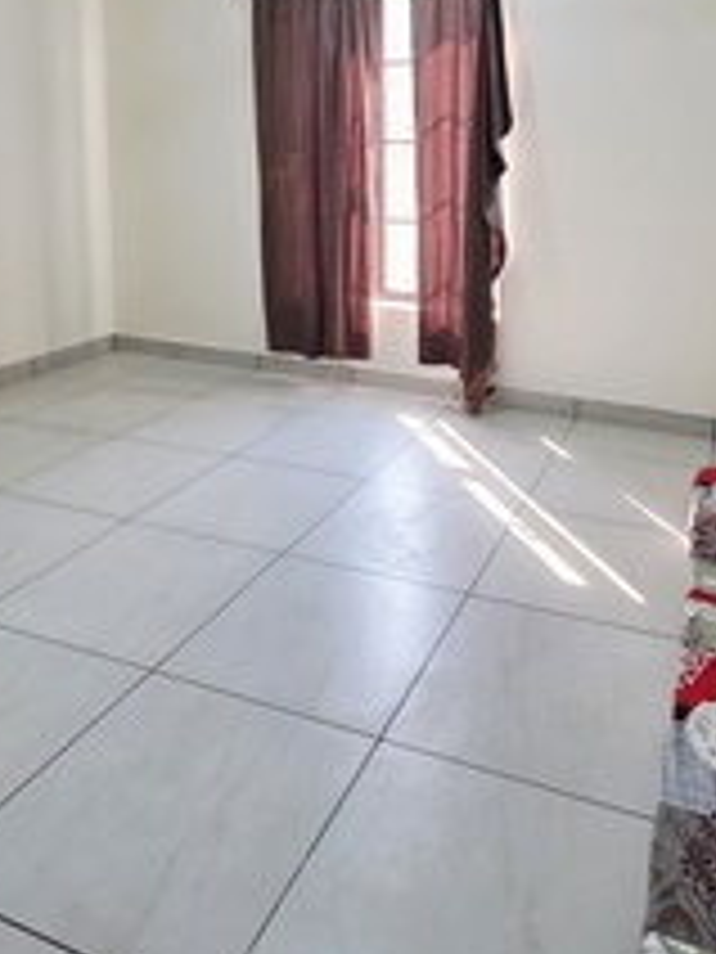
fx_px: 772
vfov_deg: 59.2
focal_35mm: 28
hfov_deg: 49.6
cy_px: 209
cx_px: 412
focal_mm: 2.2
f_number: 1.9
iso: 80
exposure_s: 1/101
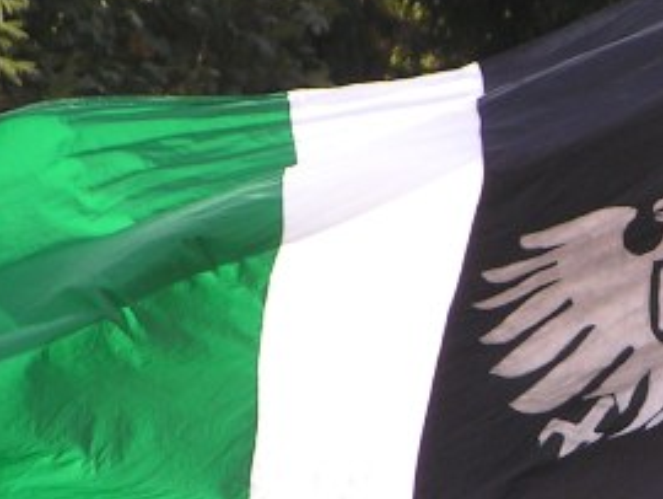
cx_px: 683
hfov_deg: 3.1
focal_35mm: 640
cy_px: 273
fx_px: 12269
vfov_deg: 2.3
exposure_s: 1/250
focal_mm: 33
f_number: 4.5
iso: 50
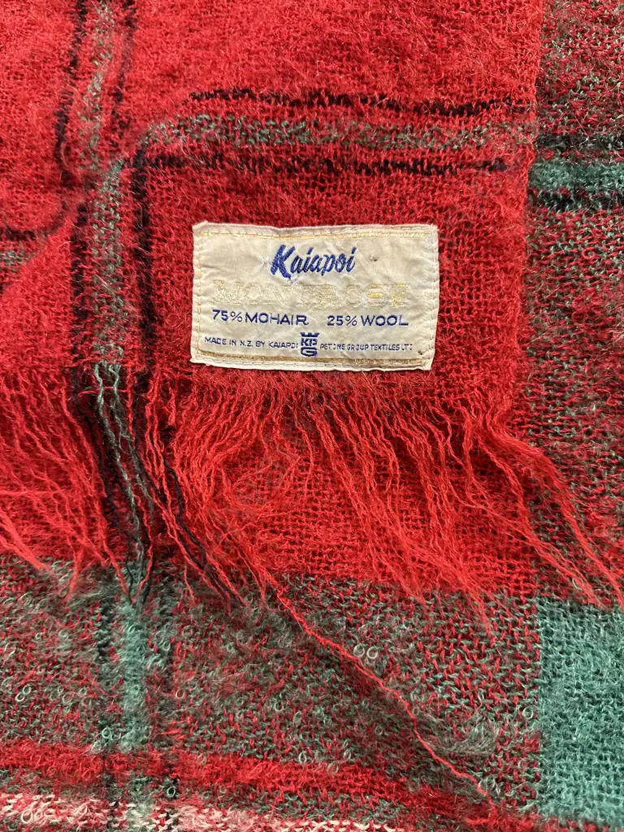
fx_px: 577
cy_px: 416
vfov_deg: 71.6
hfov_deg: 56.8
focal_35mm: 24
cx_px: 312
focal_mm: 6.86
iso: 400
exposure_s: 1/50
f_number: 1.78
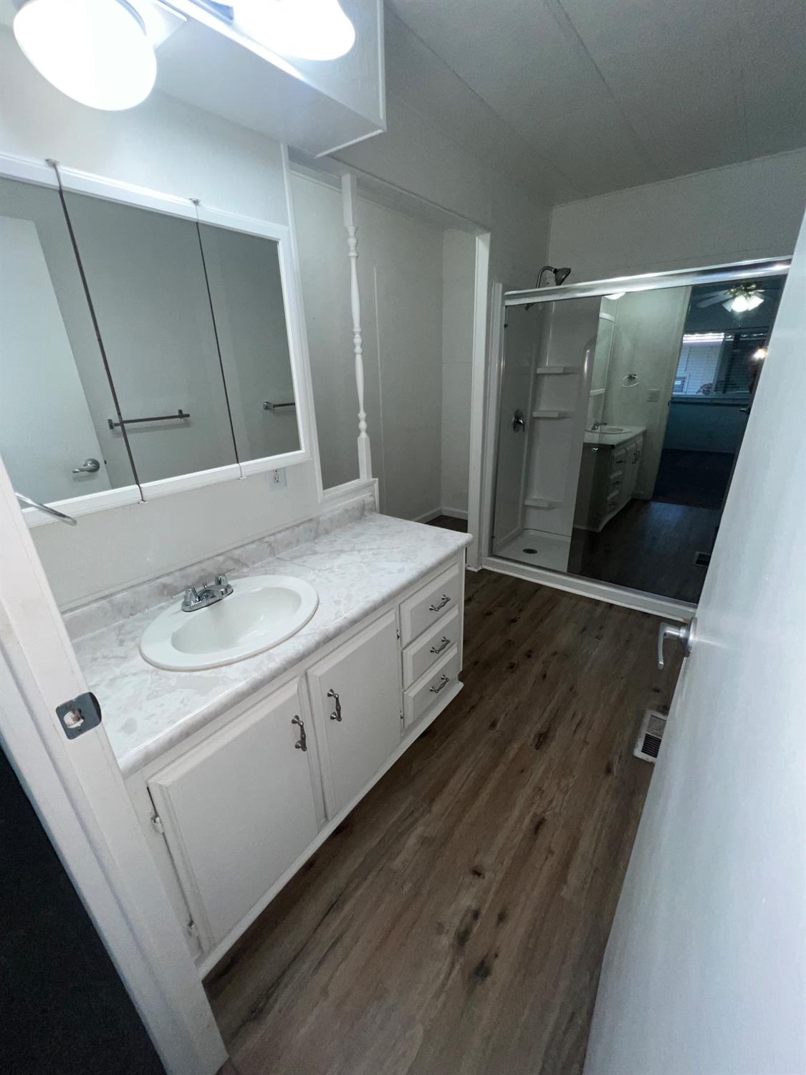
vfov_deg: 106.2
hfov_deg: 89.9
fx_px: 404
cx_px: 403
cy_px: 538
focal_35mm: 13
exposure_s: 1/120
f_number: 1.8
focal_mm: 1.57
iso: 80
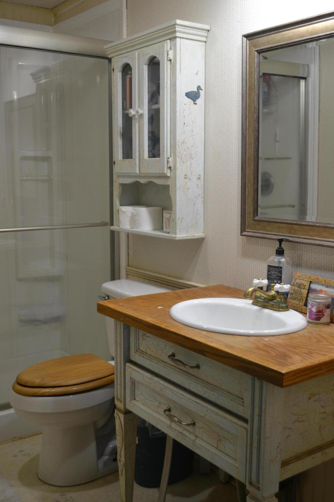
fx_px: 543
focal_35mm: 39
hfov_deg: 34.2
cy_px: 251
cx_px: 167
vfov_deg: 49.6
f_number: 4.2
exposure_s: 1/40
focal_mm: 26
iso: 400
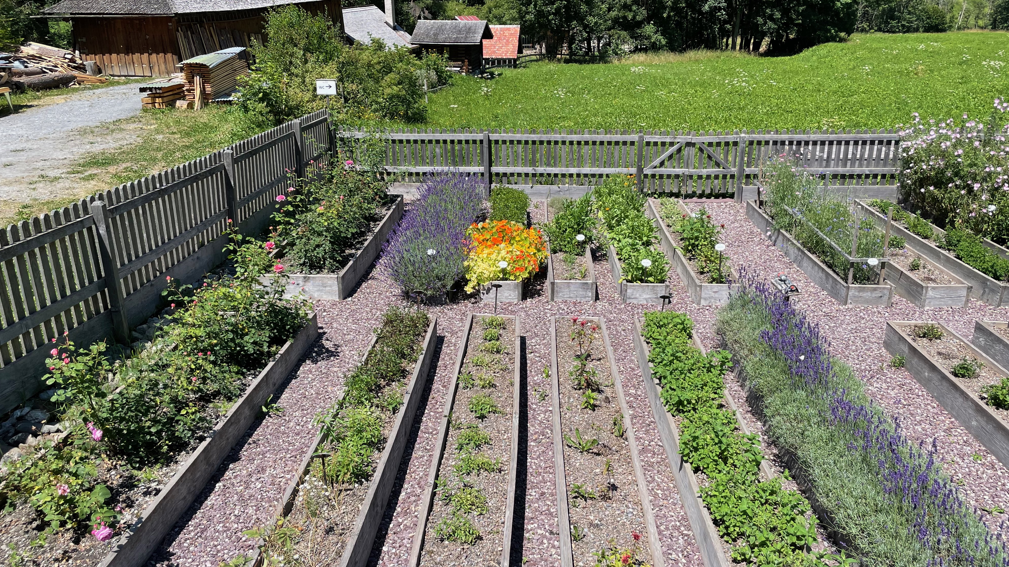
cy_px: 292
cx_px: 494
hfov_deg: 66.1
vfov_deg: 40.2
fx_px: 776
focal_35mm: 29
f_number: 1.6
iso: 32
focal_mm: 4.2
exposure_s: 1/2353
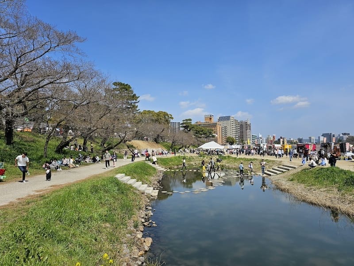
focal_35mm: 23
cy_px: 133
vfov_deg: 58.9
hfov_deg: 73.9
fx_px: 235
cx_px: 177
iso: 10
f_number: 1.7
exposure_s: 1/1135
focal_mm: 6.3
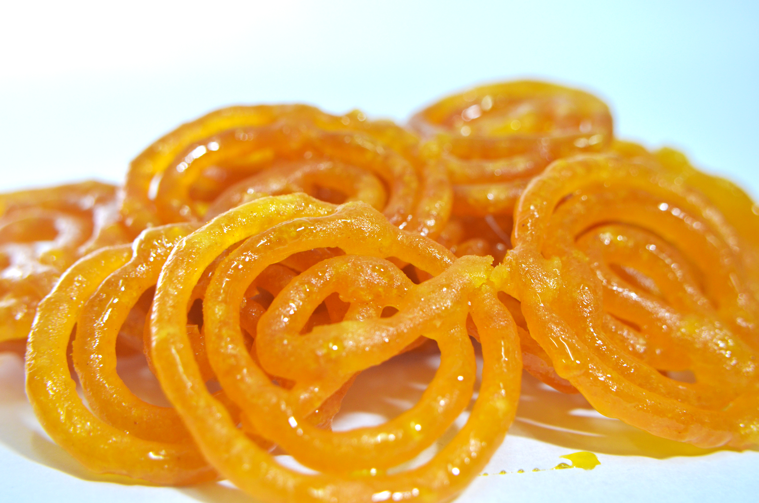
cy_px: 252
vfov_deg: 31.8
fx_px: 884
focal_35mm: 42
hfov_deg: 46.5
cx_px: 380
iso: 400
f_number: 4.5
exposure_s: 1/25
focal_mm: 28
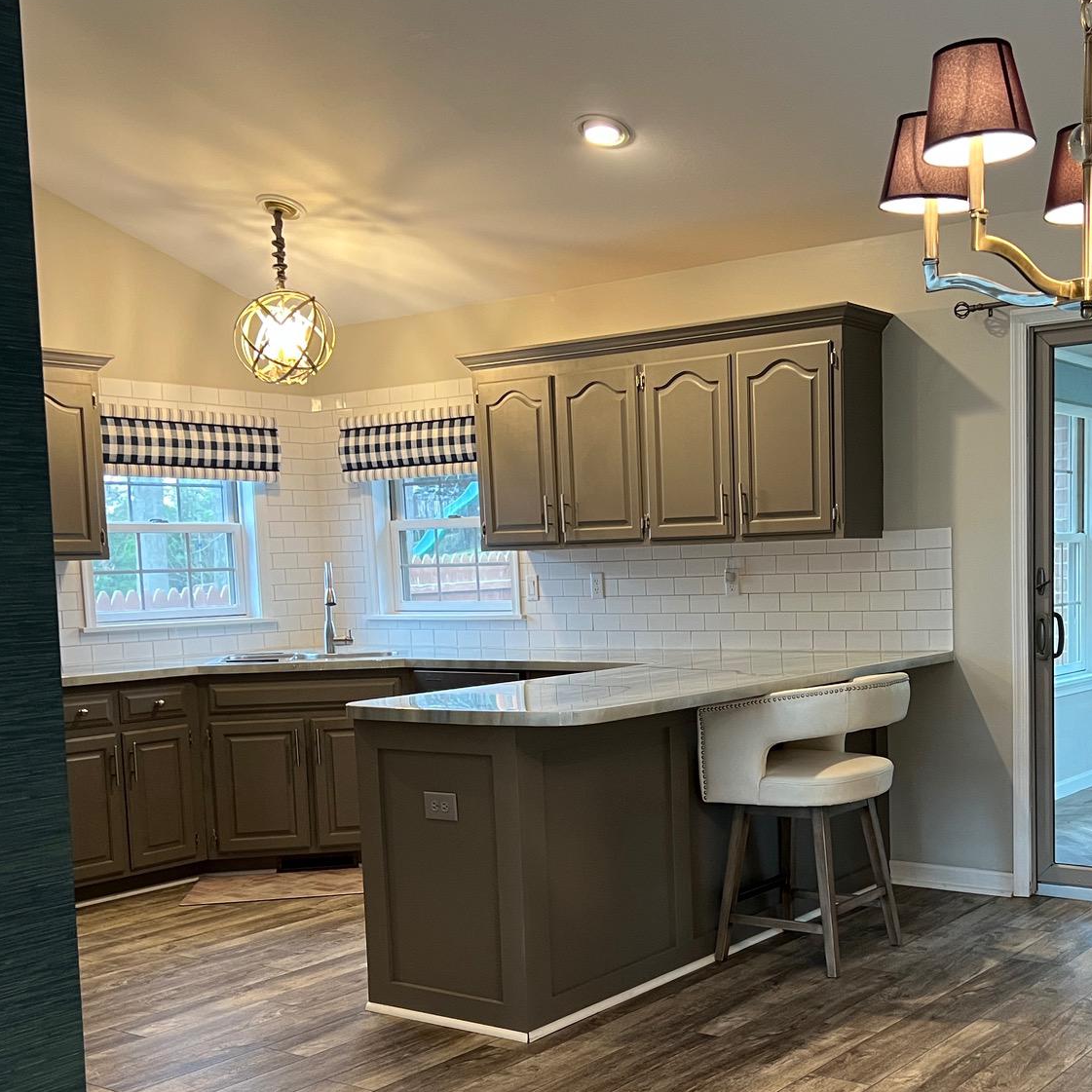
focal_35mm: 42
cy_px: 704
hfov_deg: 39.6
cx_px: 714
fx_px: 1499
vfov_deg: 39.7
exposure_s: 1/60
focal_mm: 5.7
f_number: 1.5
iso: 250
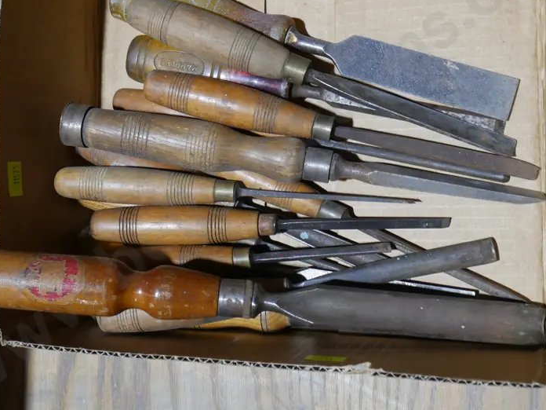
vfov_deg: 29.0
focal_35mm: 50
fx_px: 789
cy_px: 147
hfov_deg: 38.2
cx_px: 283
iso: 640
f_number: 5.6
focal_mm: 17
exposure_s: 1/60
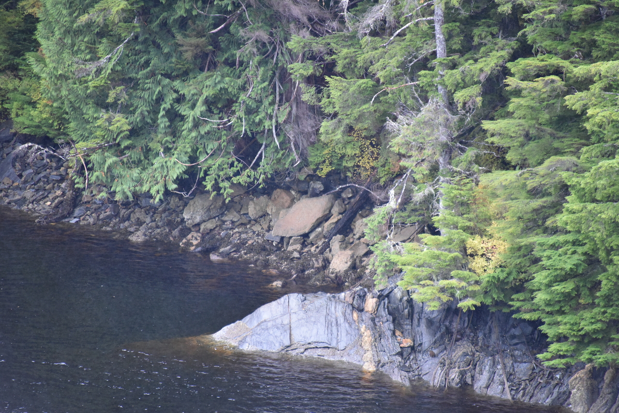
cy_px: 206
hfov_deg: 6.9
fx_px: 5159
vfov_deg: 4.6
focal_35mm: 300
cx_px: 310
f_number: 5.6
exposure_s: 1/640
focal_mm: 300
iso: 3600
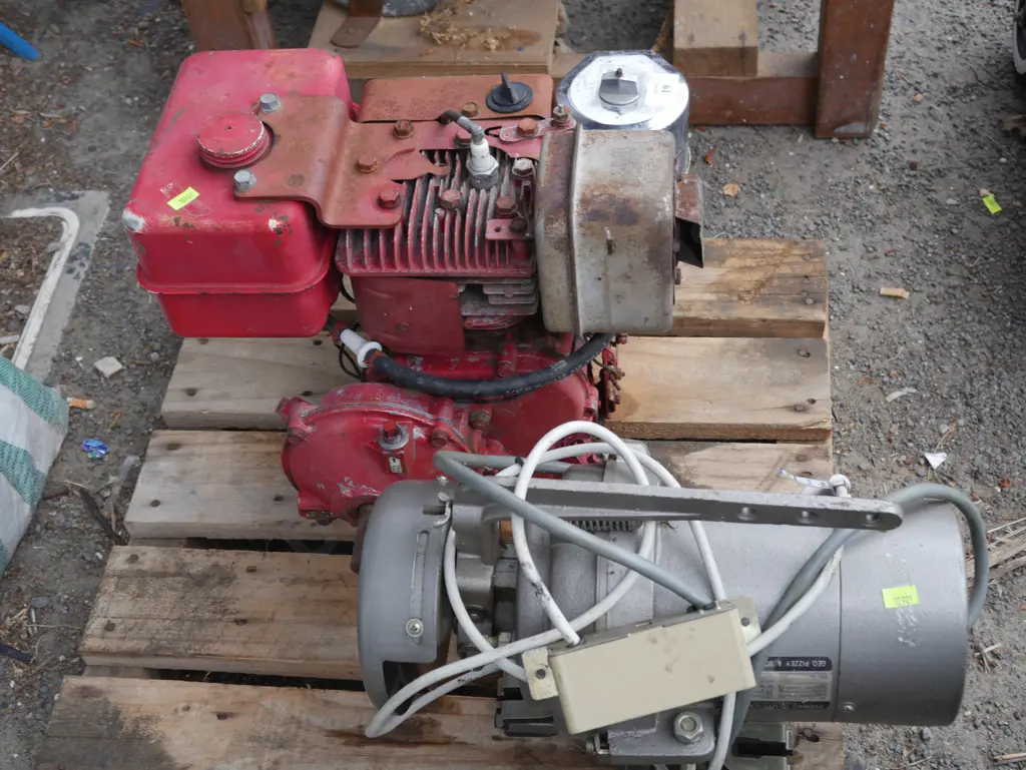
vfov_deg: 31.5
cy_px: 385
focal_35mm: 46
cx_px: 513
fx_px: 1364
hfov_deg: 41.2
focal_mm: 23
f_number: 5.6
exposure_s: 1/125
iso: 200
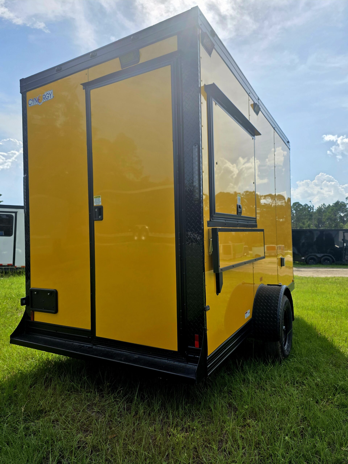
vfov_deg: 73.9
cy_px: 232
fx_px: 308
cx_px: 174
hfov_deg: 58.9
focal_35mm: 23
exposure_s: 1/10000
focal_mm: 6.3
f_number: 1.7
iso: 80
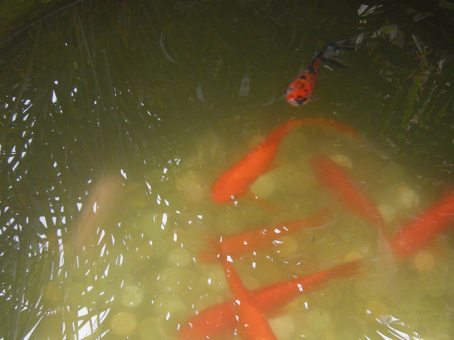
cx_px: 293
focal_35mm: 57
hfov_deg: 33.6
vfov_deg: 25.3
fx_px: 747
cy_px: 260
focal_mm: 7.5
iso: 182
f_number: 2.7
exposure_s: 1/59.8
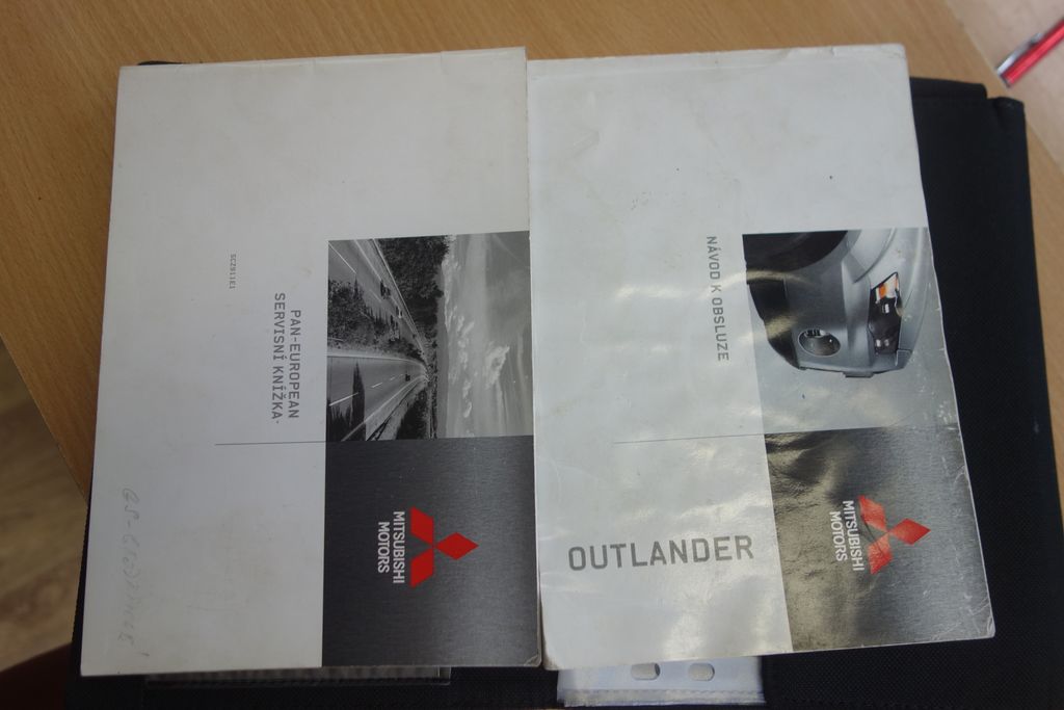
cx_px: 532
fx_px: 828
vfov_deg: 46.4
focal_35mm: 28
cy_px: 355
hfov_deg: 65.5
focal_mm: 10.4
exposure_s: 1/100
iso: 125
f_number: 2
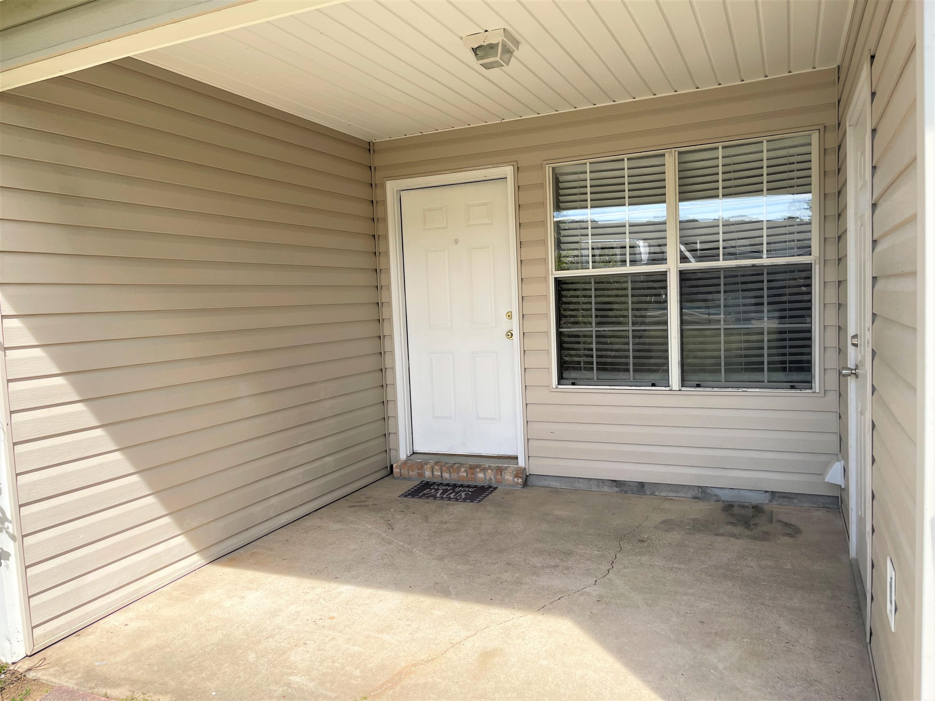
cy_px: 350
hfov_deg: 67.3
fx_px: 702
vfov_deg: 53.1
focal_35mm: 26
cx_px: 468
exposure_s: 1/1279
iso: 32
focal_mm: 5.1
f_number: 1.6
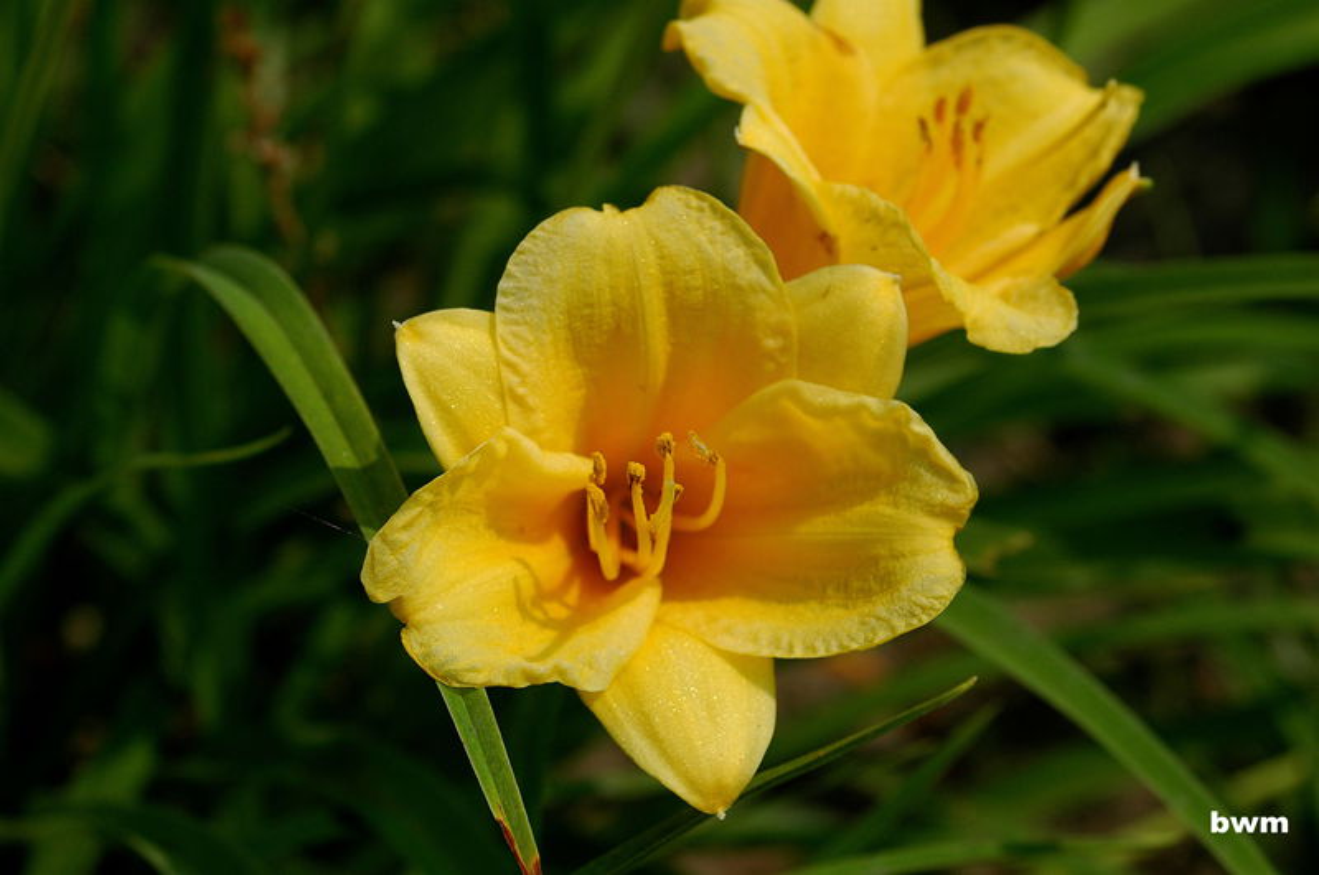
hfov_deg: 13.7
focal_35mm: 150
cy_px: 438
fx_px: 5488
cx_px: 660
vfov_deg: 9.1
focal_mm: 100
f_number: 10
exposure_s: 1/500
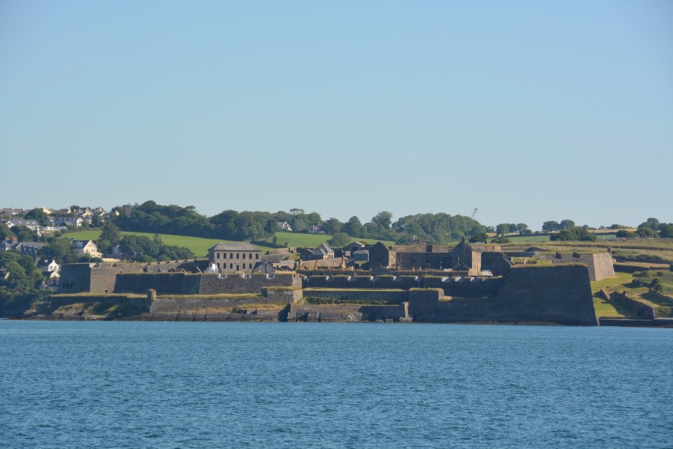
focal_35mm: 158
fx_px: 2945
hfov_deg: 13.0
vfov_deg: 8.7
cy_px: 224
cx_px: 336
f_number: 8
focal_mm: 105
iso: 125
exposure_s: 1/250
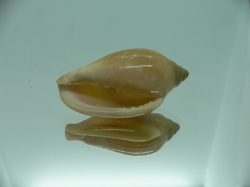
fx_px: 253
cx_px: 125
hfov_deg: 52.6
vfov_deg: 40.7
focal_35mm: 35
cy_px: 94
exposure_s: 1/80
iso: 80
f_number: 2.8
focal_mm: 4.6
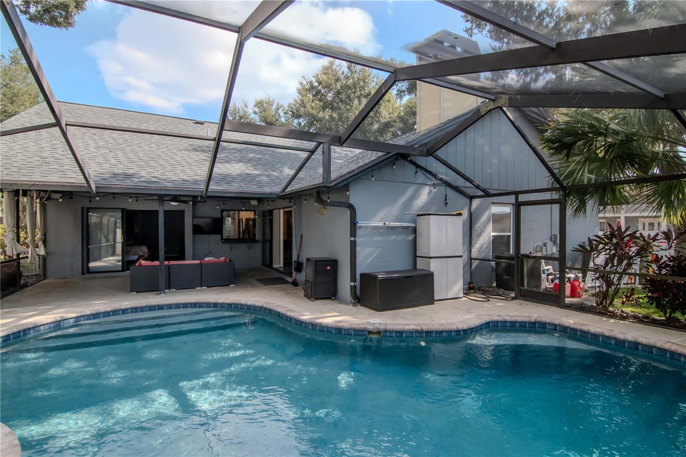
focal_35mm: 16
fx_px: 314
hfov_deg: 95.0
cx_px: 343
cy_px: 228
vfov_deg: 72.0
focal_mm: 11
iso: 1000
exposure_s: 1/160
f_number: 13
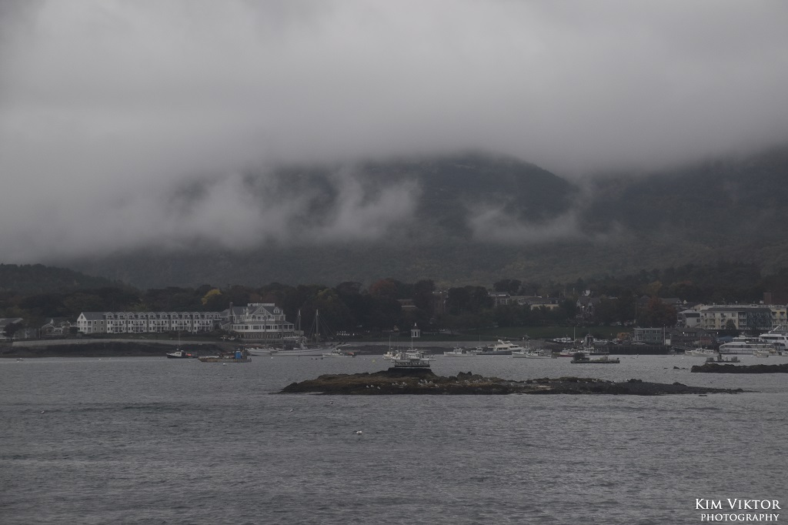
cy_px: 262
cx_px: 394
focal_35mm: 128
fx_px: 2790
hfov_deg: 16.1
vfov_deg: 10.7
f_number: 8
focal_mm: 85
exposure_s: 1/250
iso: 400
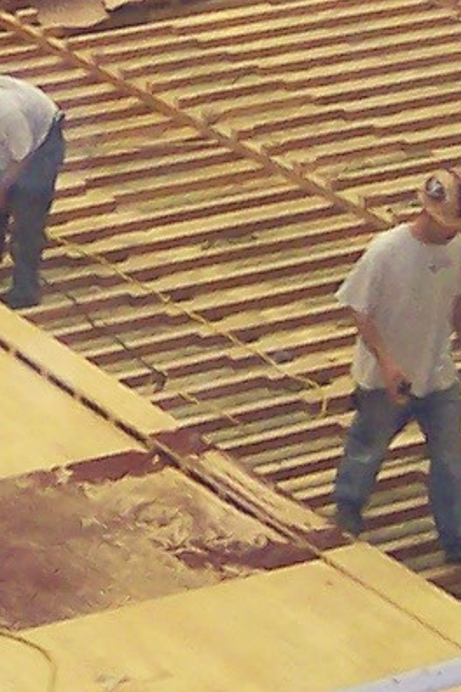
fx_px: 3688
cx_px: -14
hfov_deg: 7.1
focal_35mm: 192
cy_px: 124
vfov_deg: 10.7
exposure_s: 1/60
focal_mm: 5.6
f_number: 2.8
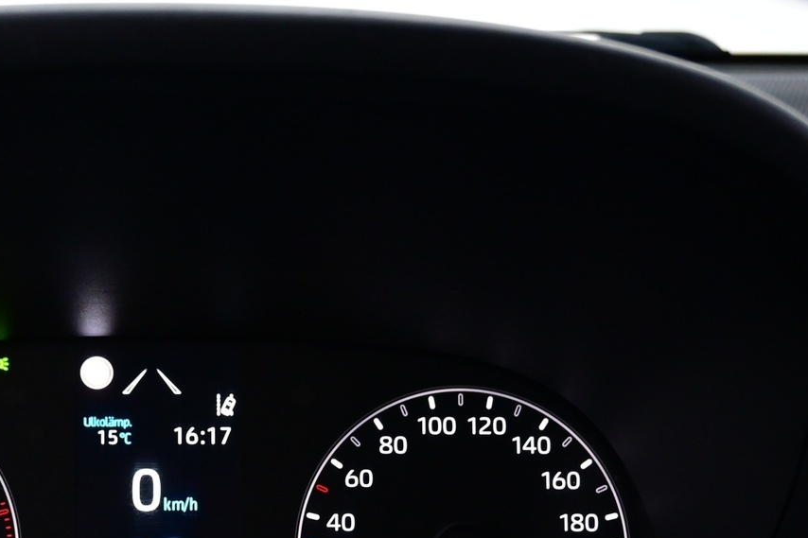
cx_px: 165
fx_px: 1245
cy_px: 495
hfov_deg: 34.9
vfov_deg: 23.7
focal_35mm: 55
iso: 1250
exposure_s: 1/30
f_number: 3.8
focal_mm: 19.5
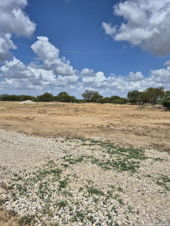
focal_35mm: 23
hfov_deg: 58.9
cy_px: 113
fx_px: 151
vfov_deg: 73.9
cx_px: 85
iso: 25
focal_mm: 5.4
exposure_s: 1/3704
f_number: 1.8
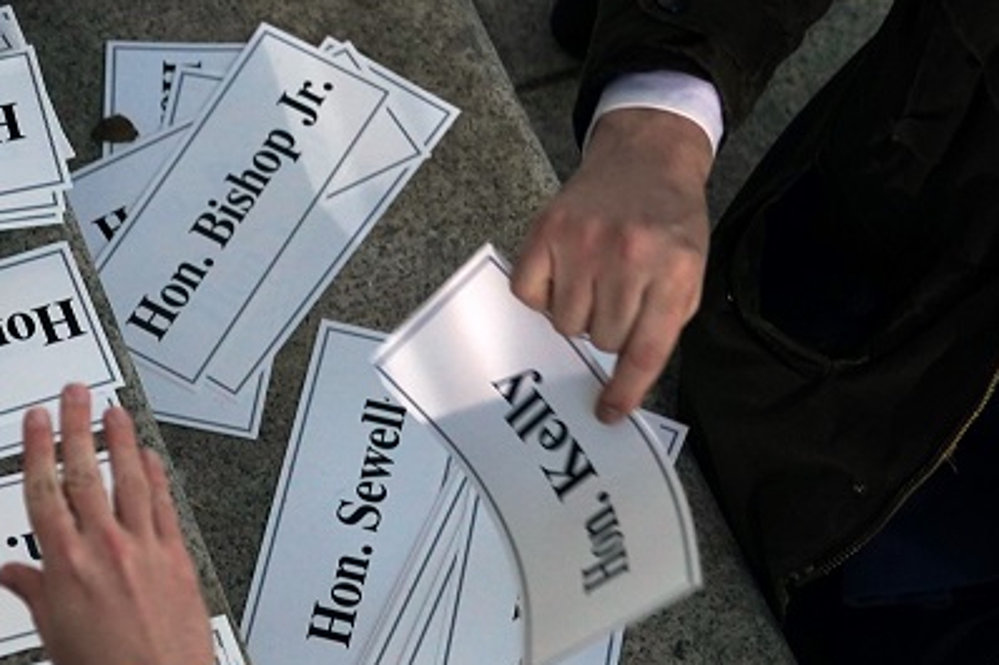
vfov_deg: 13.1
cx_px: -75
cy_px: 484
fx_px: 2885
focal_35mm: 104
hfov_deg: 18.9
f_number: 2.8
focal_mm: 46
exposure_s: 1/200
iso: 1600
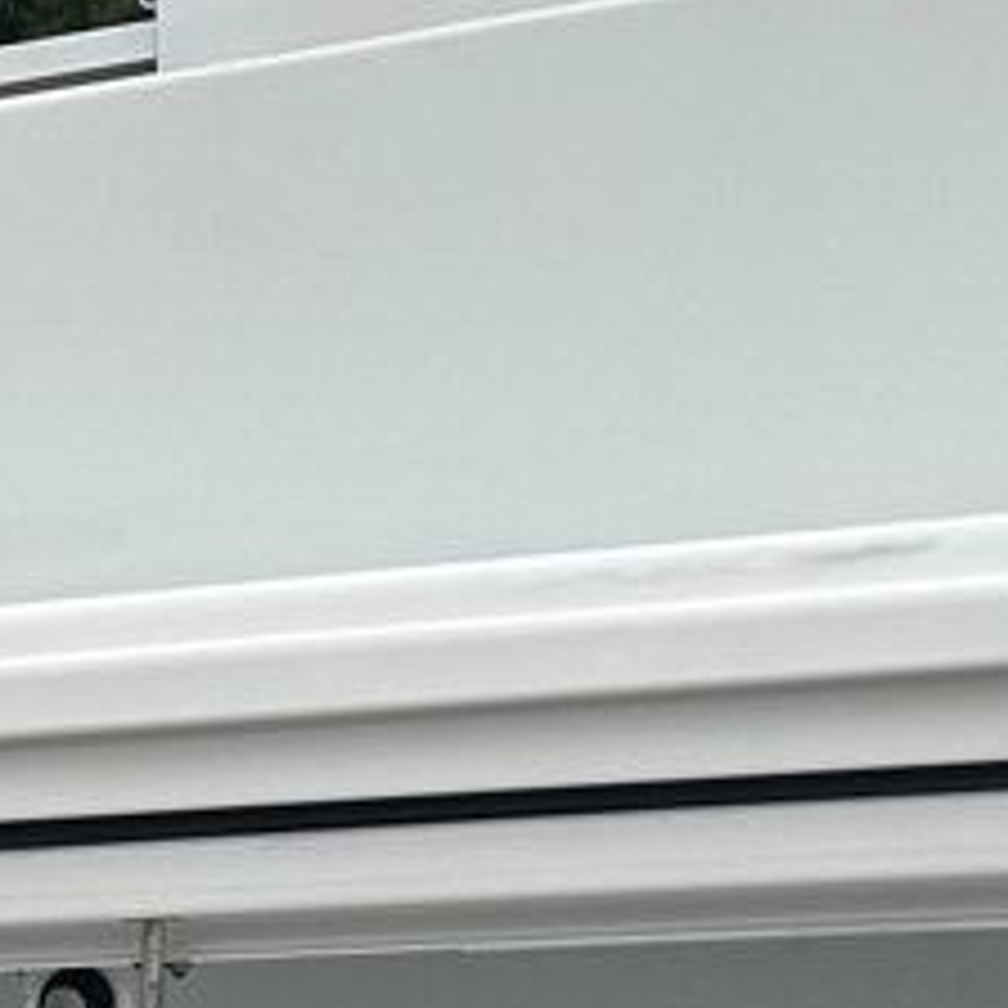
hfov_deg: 15.3
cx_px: -513
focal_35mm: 105
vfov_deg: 15.2
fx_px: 3459
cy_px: 1544
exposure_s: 1/718
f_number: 1.5
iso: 50
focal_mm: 5.7
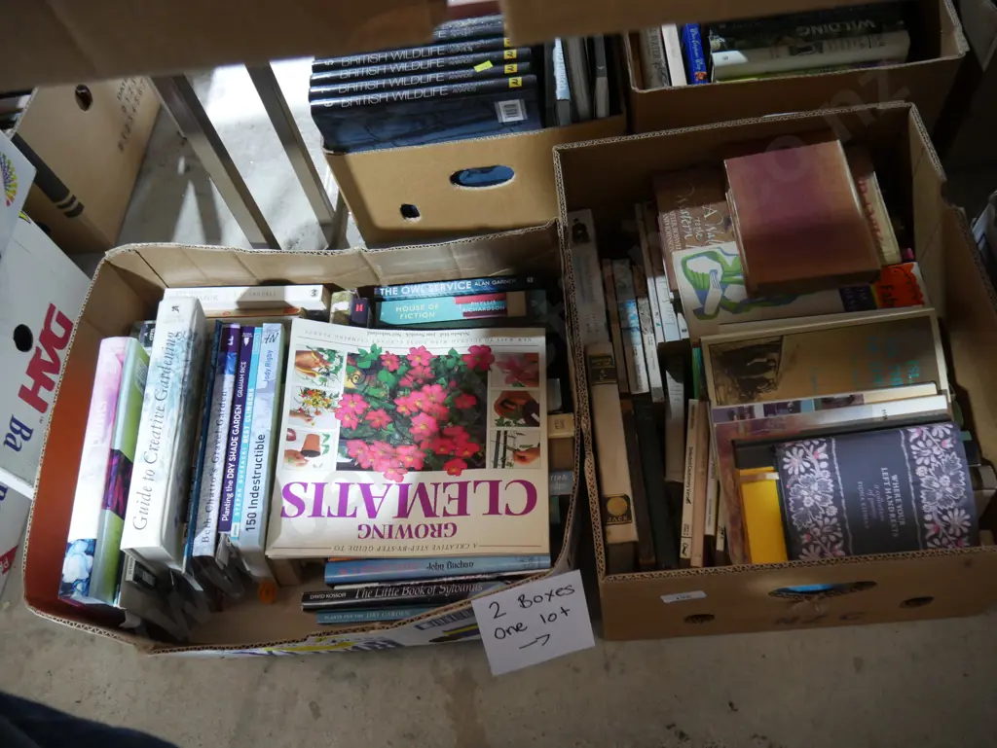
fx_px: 807
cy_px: 374
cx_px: 498
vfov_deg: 49.8
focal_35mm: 28
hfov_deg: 63.4
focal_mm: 14
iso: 1250
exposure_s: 1/60
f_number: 3.5
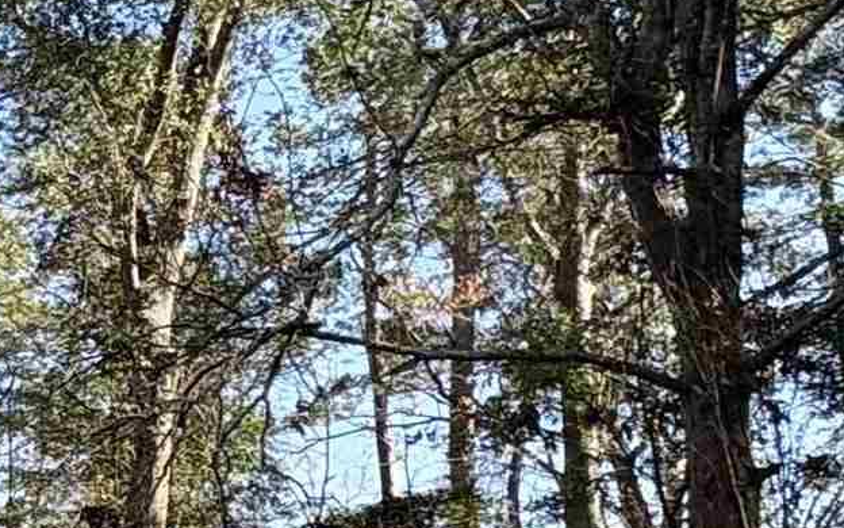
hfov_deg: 18.3
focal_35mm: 73
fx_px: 1679
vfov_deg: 17.2
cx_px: -862
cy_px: 611
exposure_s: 1/473
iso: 50
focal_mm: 2.22
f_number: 2.2
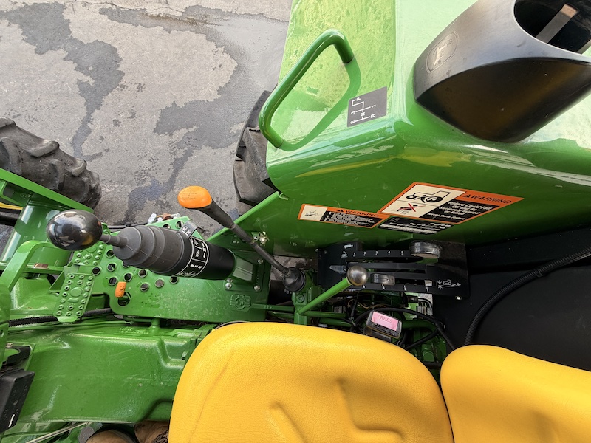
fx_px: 239
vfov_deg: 85.7
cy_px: 222
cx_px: 296
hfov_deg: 102.1
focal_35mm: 14
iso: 50
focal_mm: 2.22
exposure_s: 1/121
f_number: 2.2
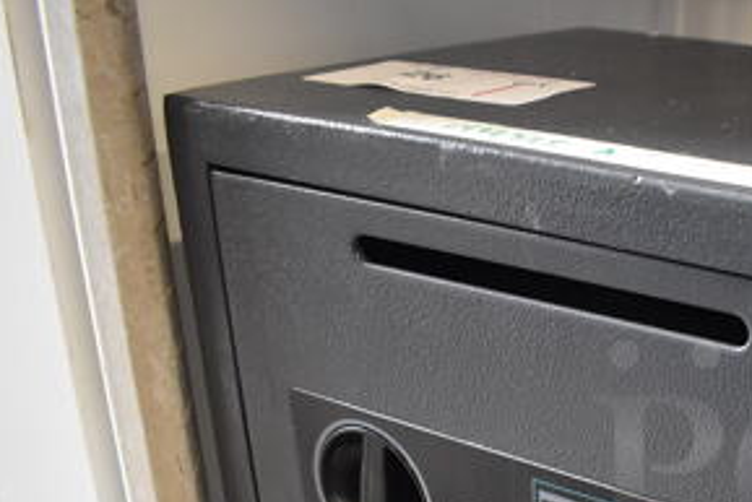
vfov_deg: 23.1
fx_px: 1191
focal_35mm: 57
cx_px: 786
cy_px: 460
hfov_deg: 31.8
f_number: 3.5
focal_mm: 18
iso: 3200
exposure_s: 1/125
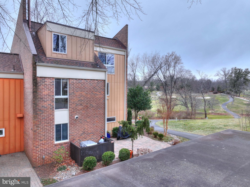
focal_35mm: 24
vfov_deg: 56.8
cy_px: 94
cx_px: 125
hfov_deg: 71.6
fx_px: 173
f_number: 8
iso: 100
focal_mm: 12.3
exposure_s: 1/30
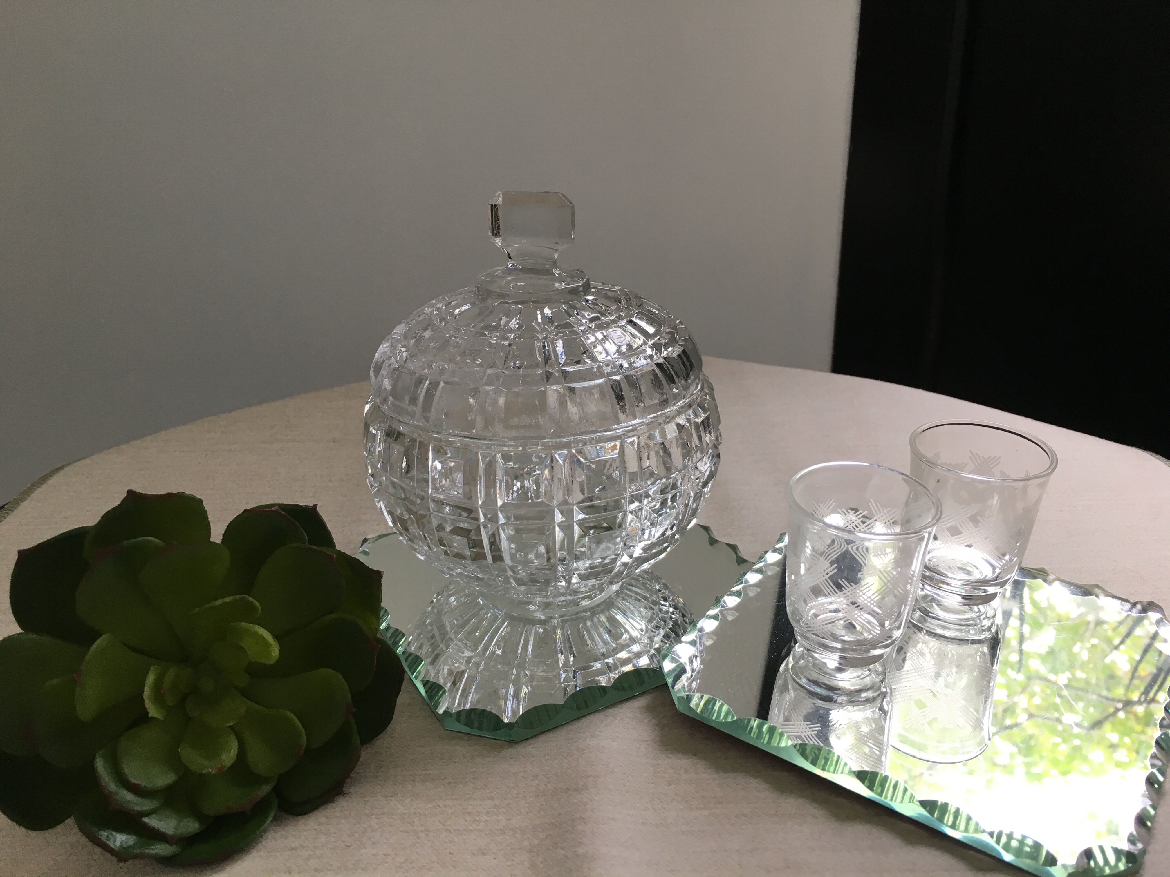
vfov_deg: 48.2
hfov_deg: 61.7
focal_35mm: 29
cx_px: 585
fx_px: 980
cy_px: 438
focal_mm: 4.15
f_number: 2.2
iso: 32
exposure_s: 1/33
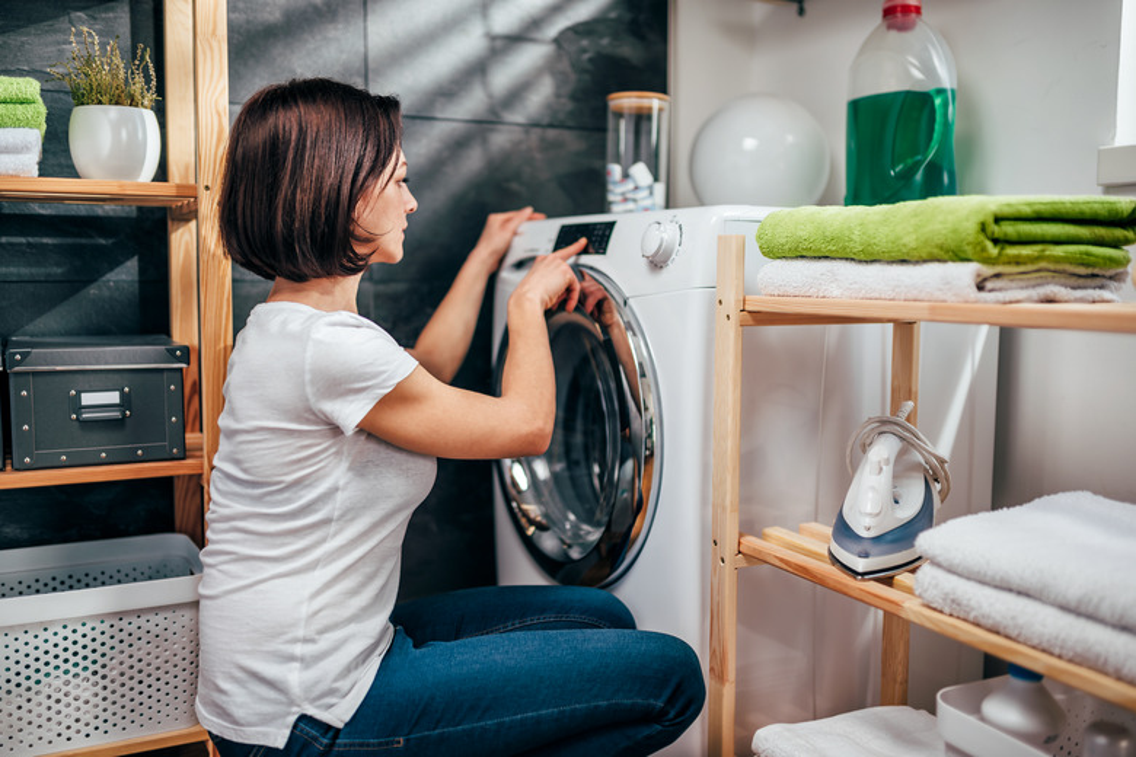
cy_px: 378
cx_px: 568
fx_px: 1104
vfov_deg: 37.9
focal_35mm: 35
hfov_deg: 54.4
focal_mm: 35
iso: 100
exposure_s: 1/160
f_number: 1.6
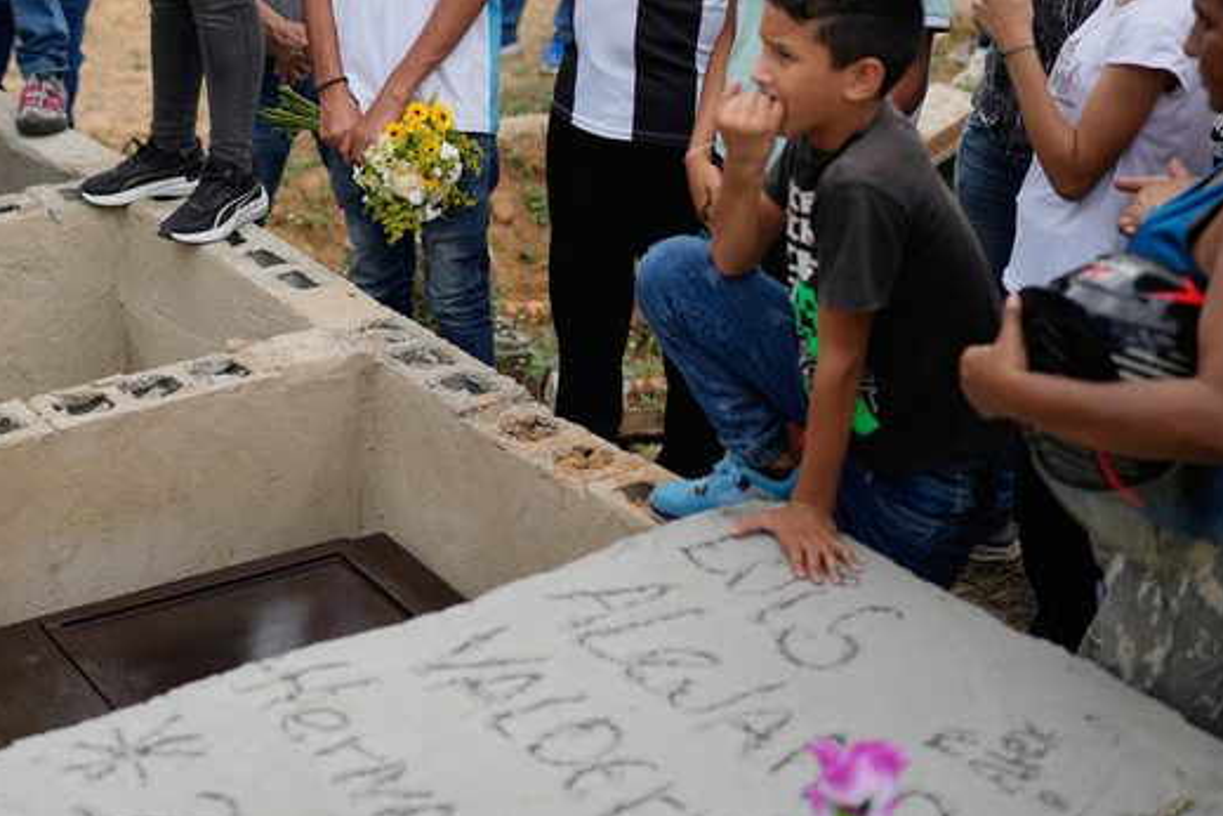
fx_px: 2344
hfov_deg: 28.5
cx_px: 214
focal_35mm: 69
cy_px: 29
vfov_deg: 19.3
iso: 50
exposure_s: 1/2000
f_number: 1.4
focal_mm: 35
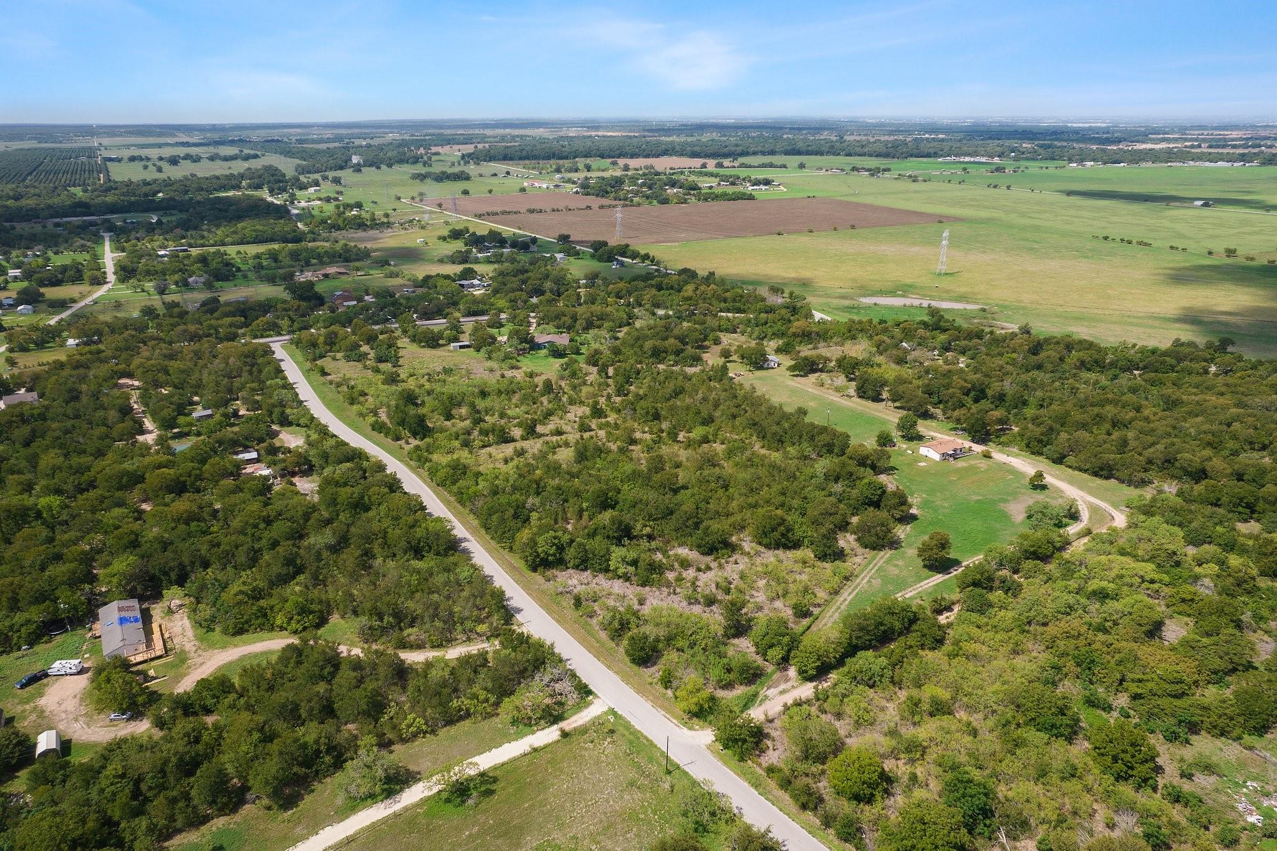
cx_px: 638
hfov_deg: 78.6
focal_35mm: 22
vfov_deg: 57.2
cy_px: 426
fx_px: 780
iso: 100
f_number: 2.8
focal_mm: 8.38
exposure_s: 1/1250
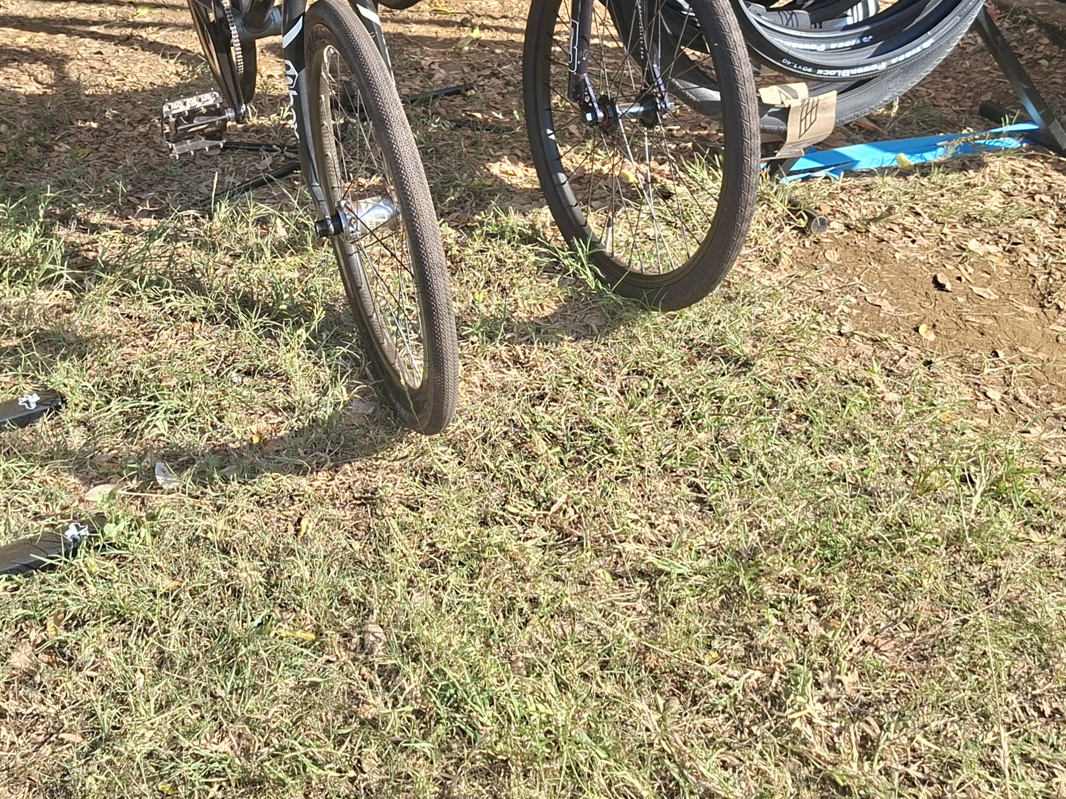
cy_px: 94
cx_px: 414
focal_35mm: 48
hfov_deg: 39.4
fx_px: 1478
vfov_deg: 29.2
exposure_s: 1/944
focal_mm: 5.54
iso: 50
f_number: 1.8
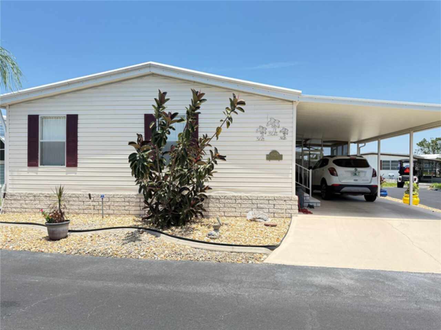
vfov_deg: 56.8
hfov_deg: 71.6
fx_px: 306
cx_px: 220
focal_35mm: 24
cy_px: 165
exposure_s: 1/2169
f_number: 1.78
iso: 100
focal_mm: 6.76
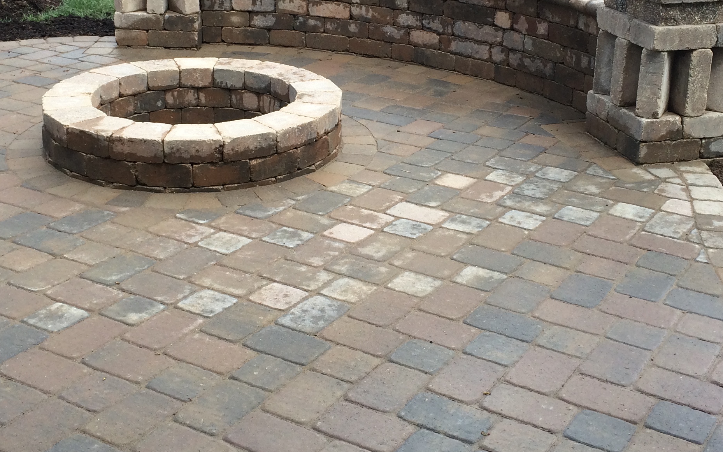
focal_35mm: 54
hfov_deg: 37.5
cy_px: 138
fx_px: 1064
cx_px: 372
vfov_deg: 23.8
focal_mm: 4.15
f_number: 2.2
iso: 32
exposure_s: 1/631
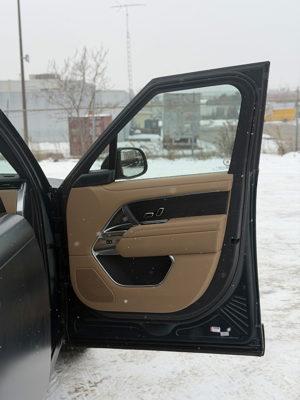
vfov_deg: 39.7
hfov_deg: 30.3
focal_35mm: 48
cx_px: 150
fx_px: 555
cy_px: 200
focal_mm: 6.76
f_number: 1.78
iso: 64
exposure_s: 1/1931
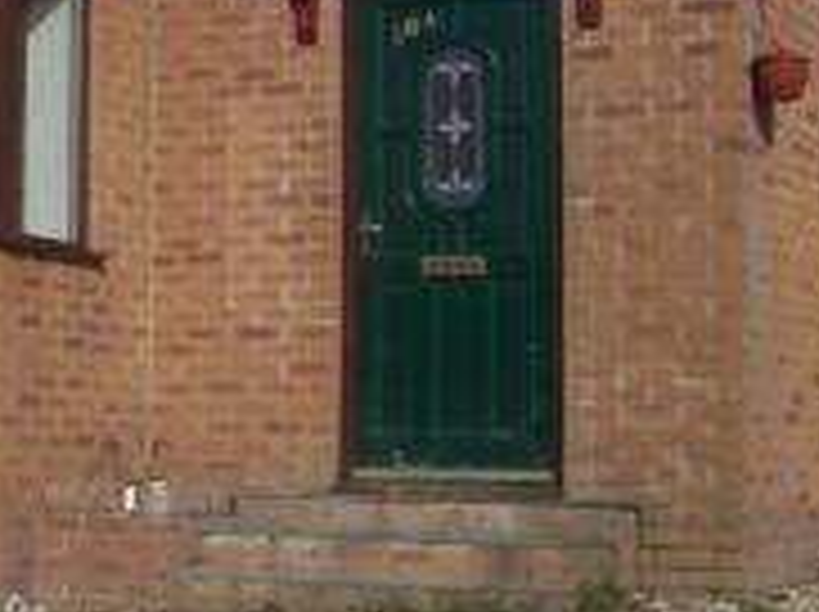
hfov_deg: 17.1
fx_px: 2575
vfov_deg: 13.4
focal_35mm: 109
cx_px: -214
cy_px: 56
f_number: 5.6
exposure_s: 1/1000
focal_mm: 5.6
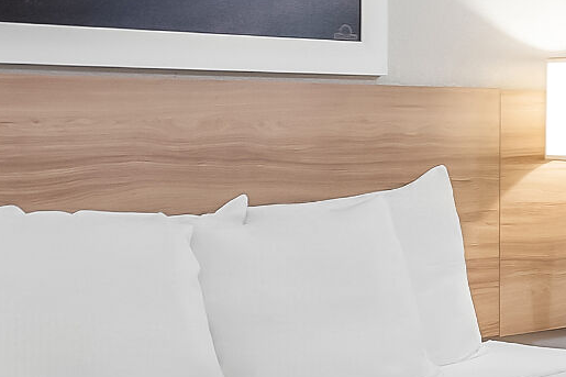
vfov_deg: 13.8
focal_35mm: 99
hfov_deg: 19.7
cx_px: 624
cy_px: 208
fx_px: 1556
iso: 200
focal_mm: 8
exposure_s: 2.5
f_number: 8
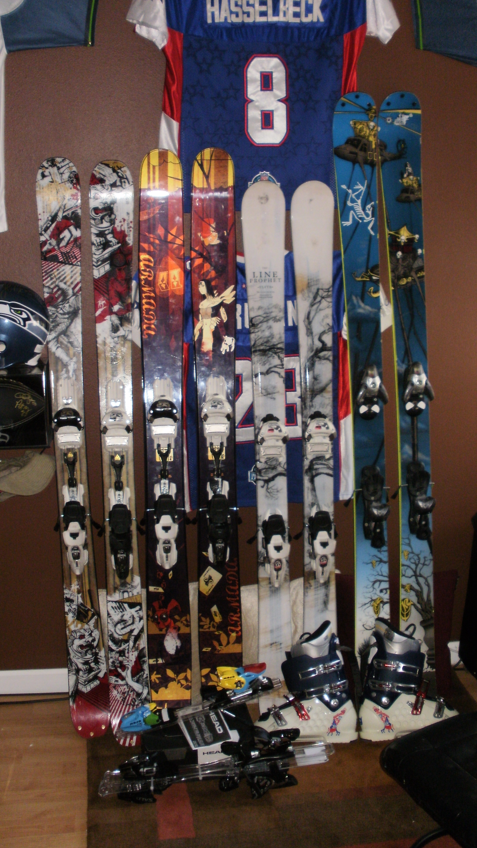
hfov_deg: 29.7
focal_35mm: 40
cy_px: 422
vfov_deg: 50.5
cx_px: 221
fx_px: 899
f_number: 3.5
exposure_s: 1/30
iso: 160
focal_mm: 6.3
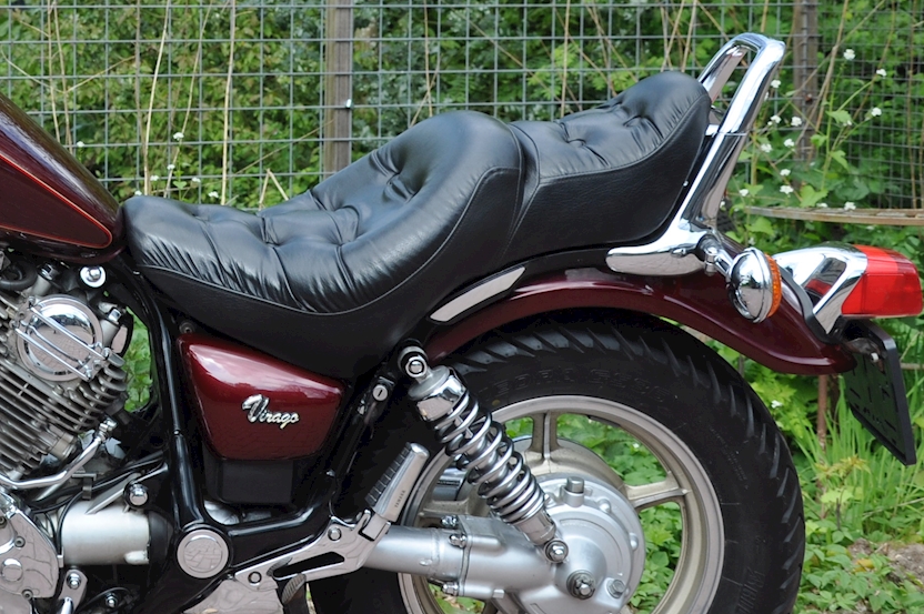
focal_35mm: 90
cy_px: 156
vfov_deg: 15.1
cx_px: 2
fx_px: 2308
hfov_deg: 21.8
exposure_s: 1/200
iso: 200
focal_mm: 26
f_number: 7.1
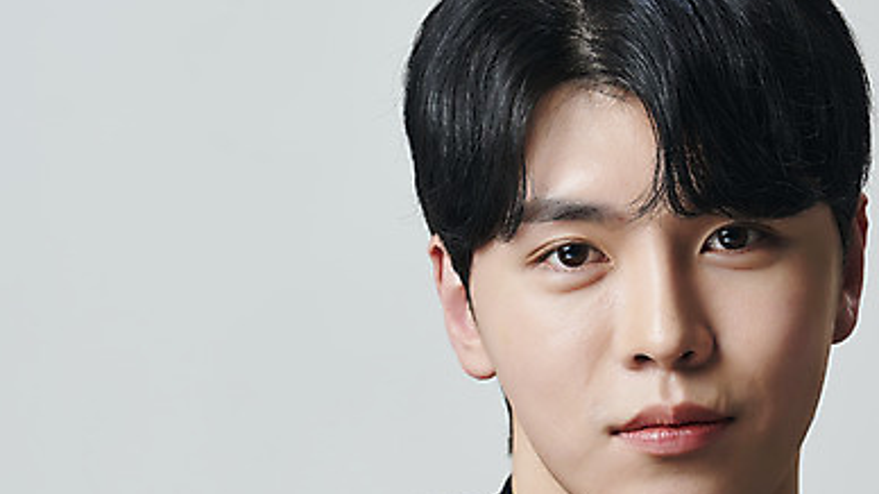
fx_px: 7550
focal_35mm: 324
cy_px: 326
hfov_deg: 6.7
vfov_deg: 3.7
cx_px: 506
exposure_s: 1/125
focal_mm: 200
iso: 64
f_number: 7.1
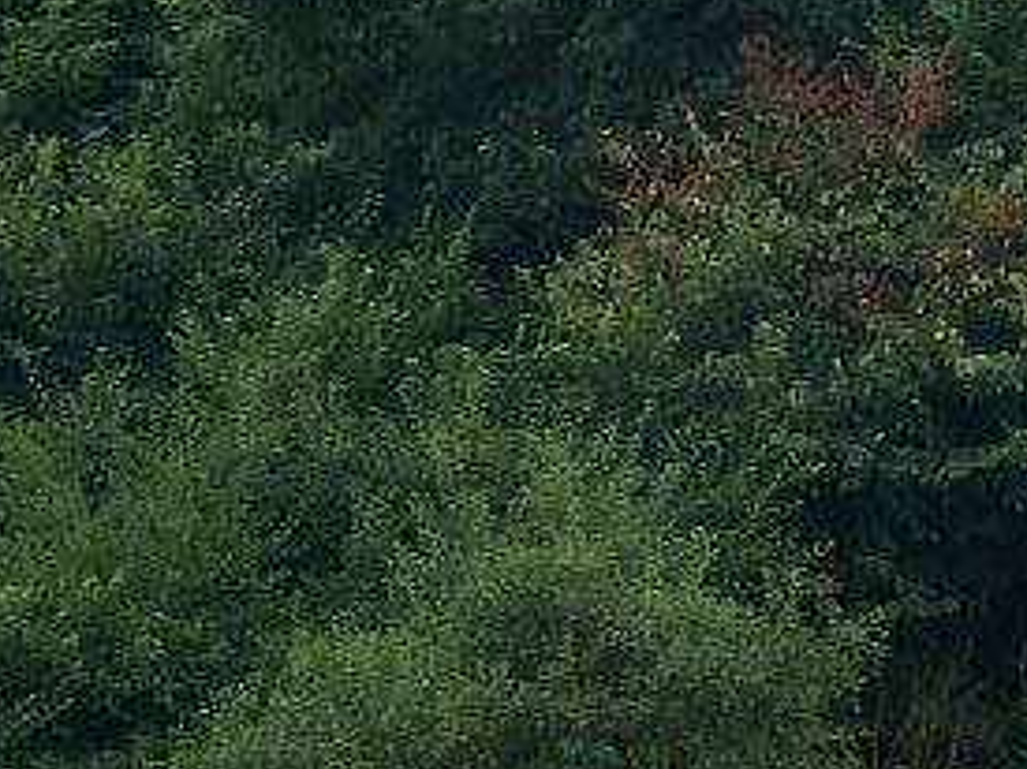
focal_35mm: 288
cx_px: 370
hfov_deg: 6.9
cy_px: -709
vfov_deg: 5.1
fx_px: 8541
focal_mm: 20.5
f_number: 4
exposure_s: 1/171
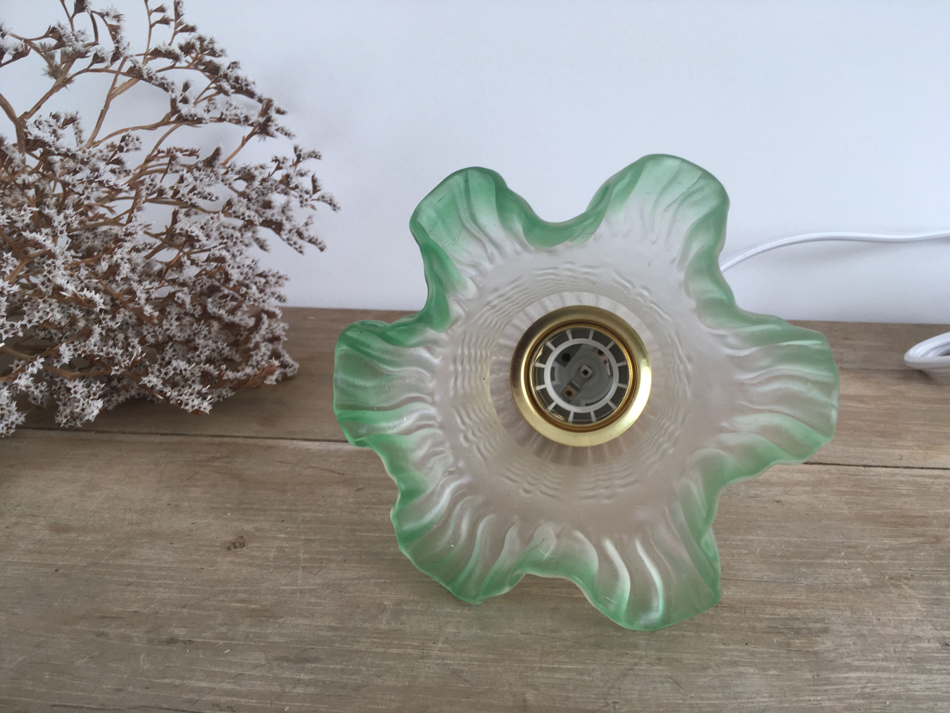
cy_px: 356
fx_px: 796
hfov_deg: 61.7
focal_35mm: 29
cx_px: 475
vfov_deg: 48.2
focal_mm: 4.15
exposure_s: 1/50
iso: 25
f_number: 2.2
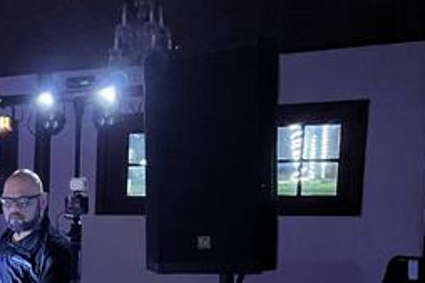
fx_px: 755
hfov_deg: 28.8
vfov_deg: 20.5
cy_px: 291
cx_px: -30
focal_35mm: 64
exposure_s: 1/30
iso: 640
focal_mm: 5.7
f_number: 1.5
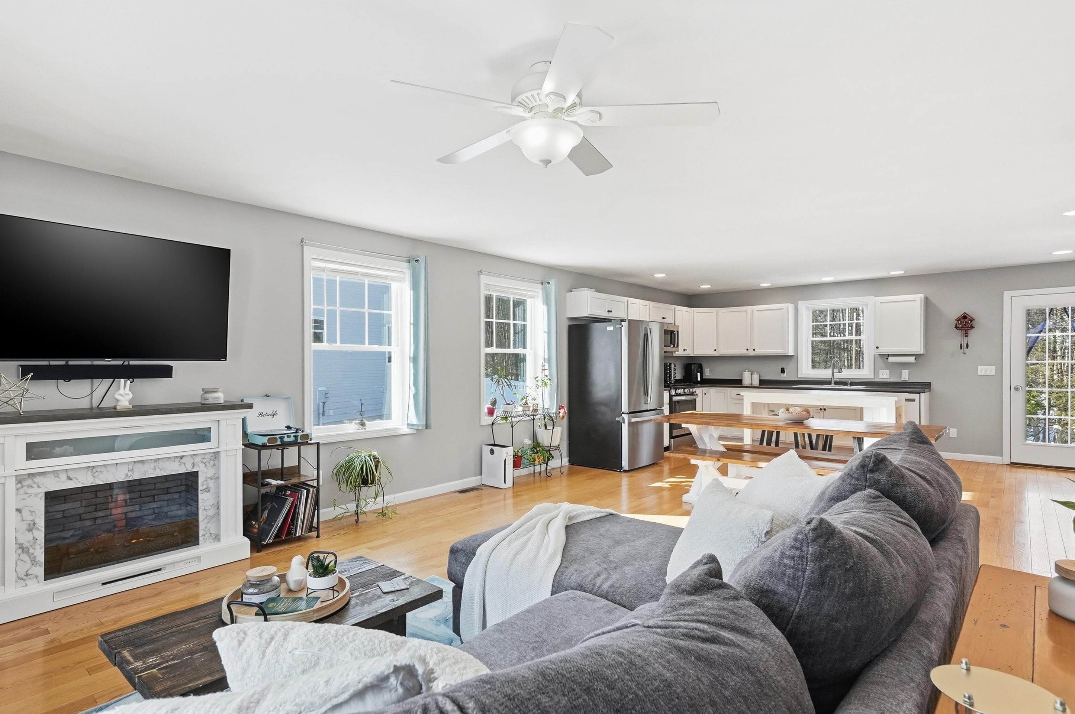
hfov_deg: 91.5
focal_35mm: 18
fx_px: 523
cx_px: 525
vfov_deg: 68.7
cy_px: 363
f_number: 7.1
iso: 800
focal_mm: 11
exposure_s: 1/1600
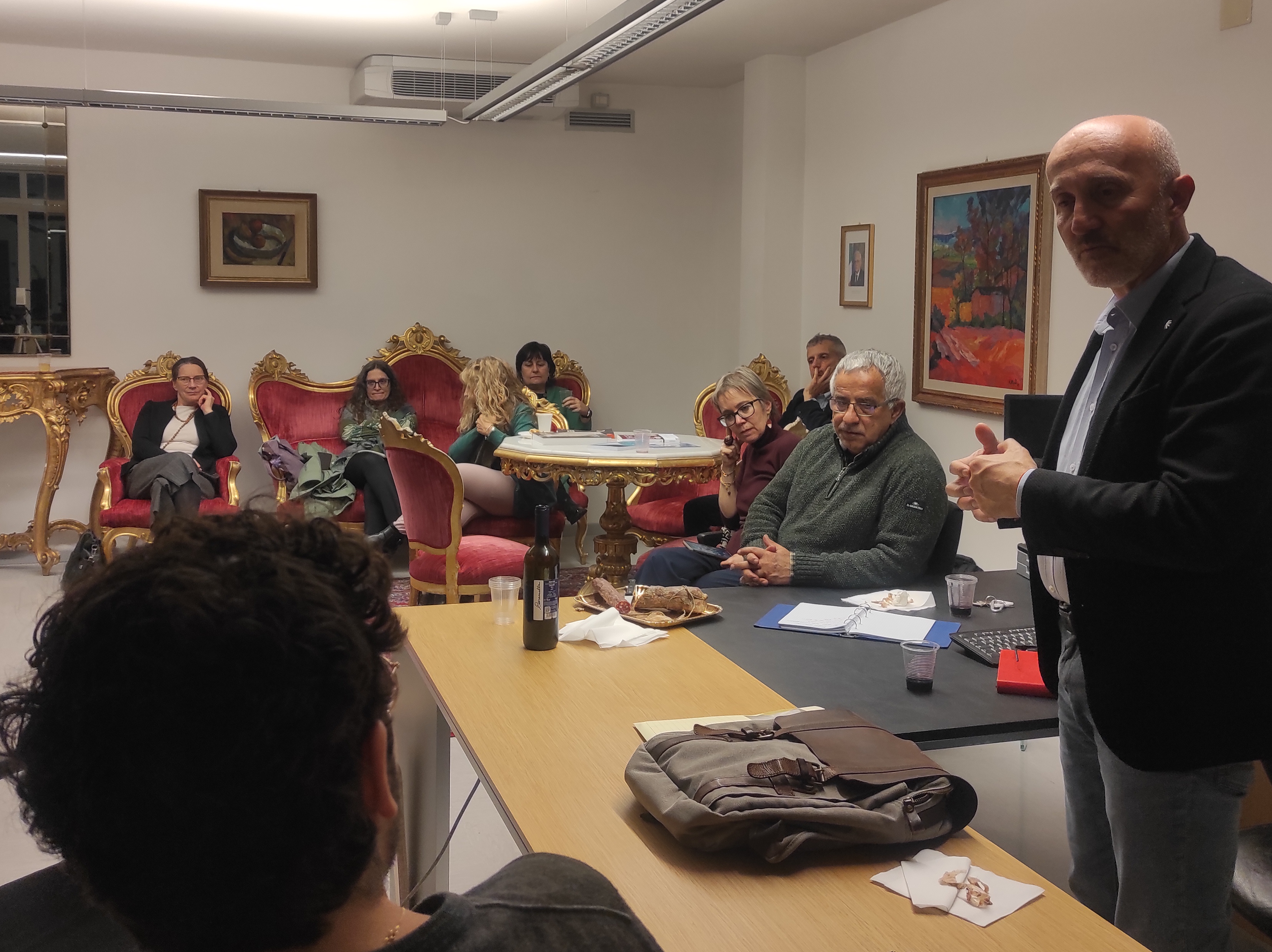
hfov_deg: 52.7
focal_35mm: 35
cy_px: 393
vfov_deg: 40.5
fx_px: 1285
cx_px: 614
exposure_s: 1/50
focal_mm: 5.43
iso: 114
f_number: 1.89
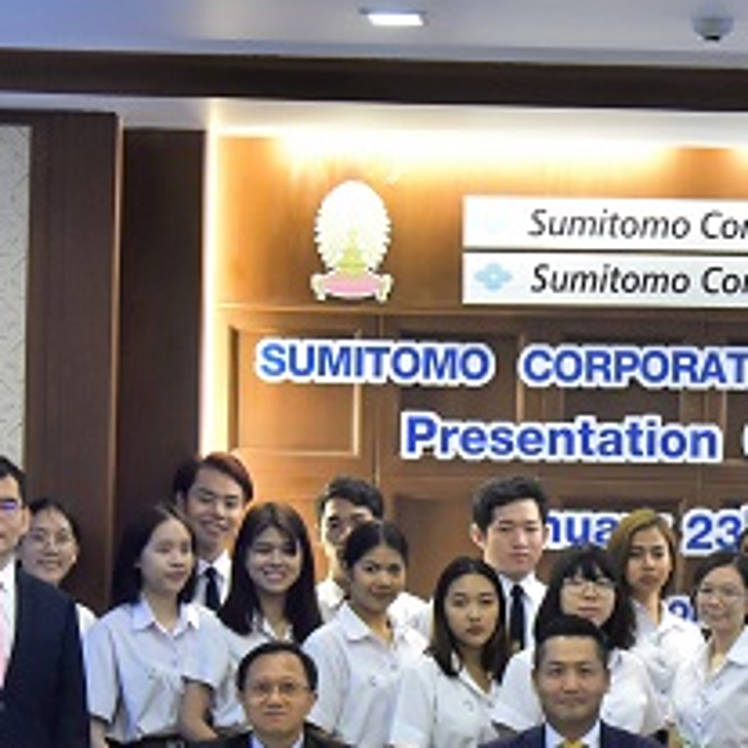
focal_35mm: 123
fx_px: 3007
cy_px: 495
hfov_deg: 13.9
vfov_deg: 14.2
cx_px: 791
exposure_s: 1/90
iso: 3200
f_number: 5.6
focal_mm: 50
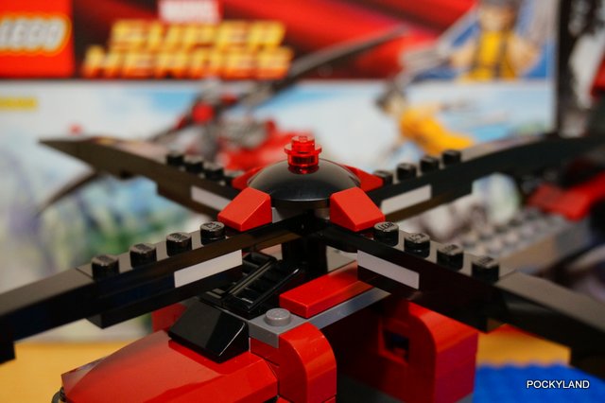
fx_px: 882
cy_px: 202
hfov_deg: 37.9
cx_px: 302
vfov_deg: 25.7
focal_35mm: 52
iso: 1600
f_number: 5.6
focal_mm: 35
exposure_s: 1/80
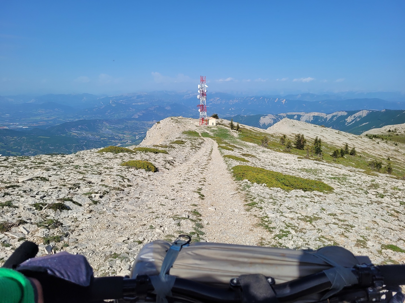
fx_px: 304
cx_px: 202
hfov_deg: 67.3
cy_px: 152
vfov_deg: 53.1
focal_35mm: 26
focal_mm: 5.4
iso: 40
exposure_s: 1/3363
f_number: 1.8
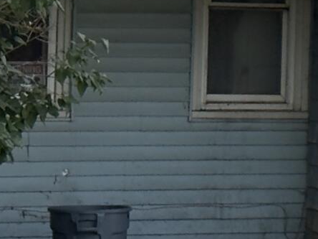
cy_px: -329
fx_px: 2976
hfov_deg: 6.1
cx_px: 233
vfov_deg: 4.5
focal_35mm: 324
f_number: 1.78
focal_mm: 6.76
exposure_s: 1/1883
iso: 80
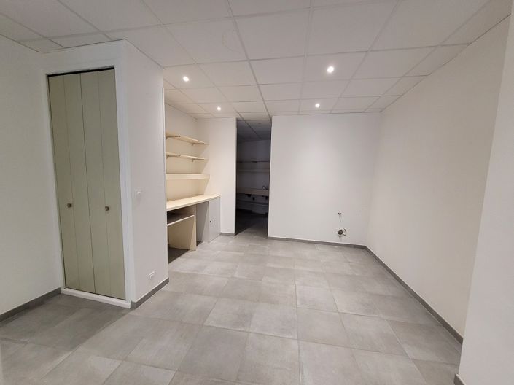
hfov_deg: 106.2
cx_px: 257
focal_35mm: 13
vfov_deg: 89.9
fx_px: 193
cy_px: 192
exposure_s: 1/50
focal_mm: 1.74
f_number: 2.2
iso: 250
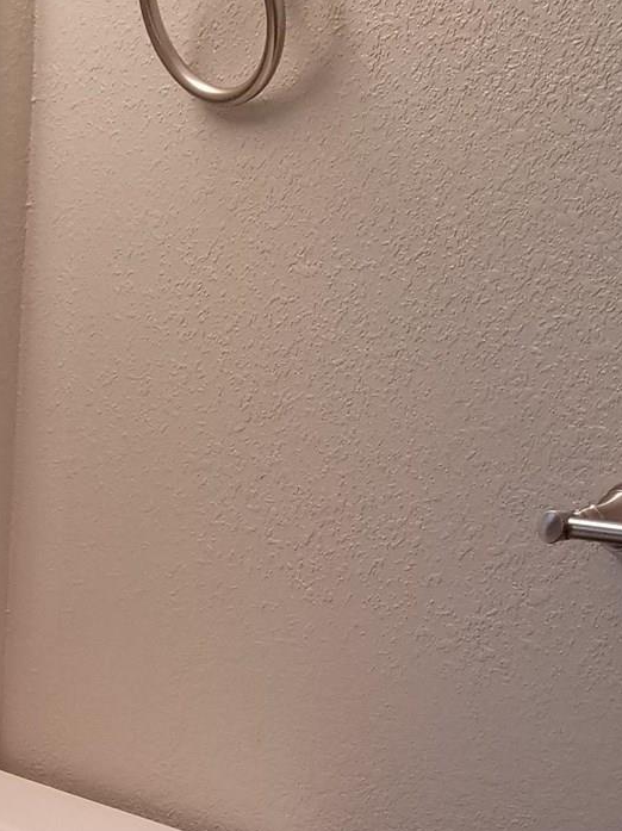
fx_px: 2062
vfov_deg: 21.6
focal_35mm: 86
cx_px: -336
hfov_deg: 15.7
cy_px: 904
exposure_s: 1/60
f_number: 1.7
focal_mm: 4.3
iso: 80
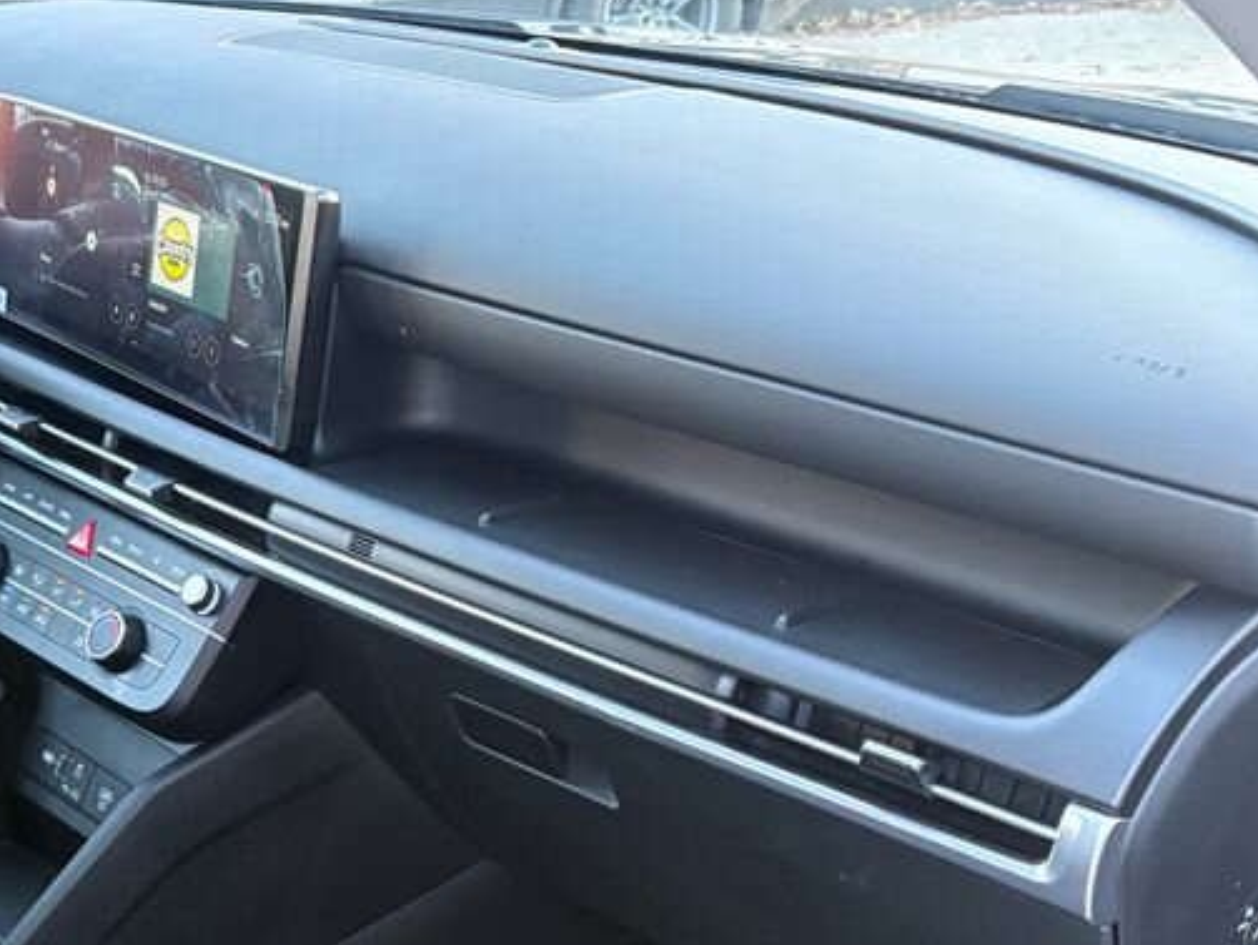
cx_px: 278
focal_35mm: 53
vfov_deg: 26.5
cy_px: 865
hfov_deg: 35.2
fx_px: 1927
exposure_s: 1/60
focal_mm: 5.96
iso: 500
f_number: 1.6
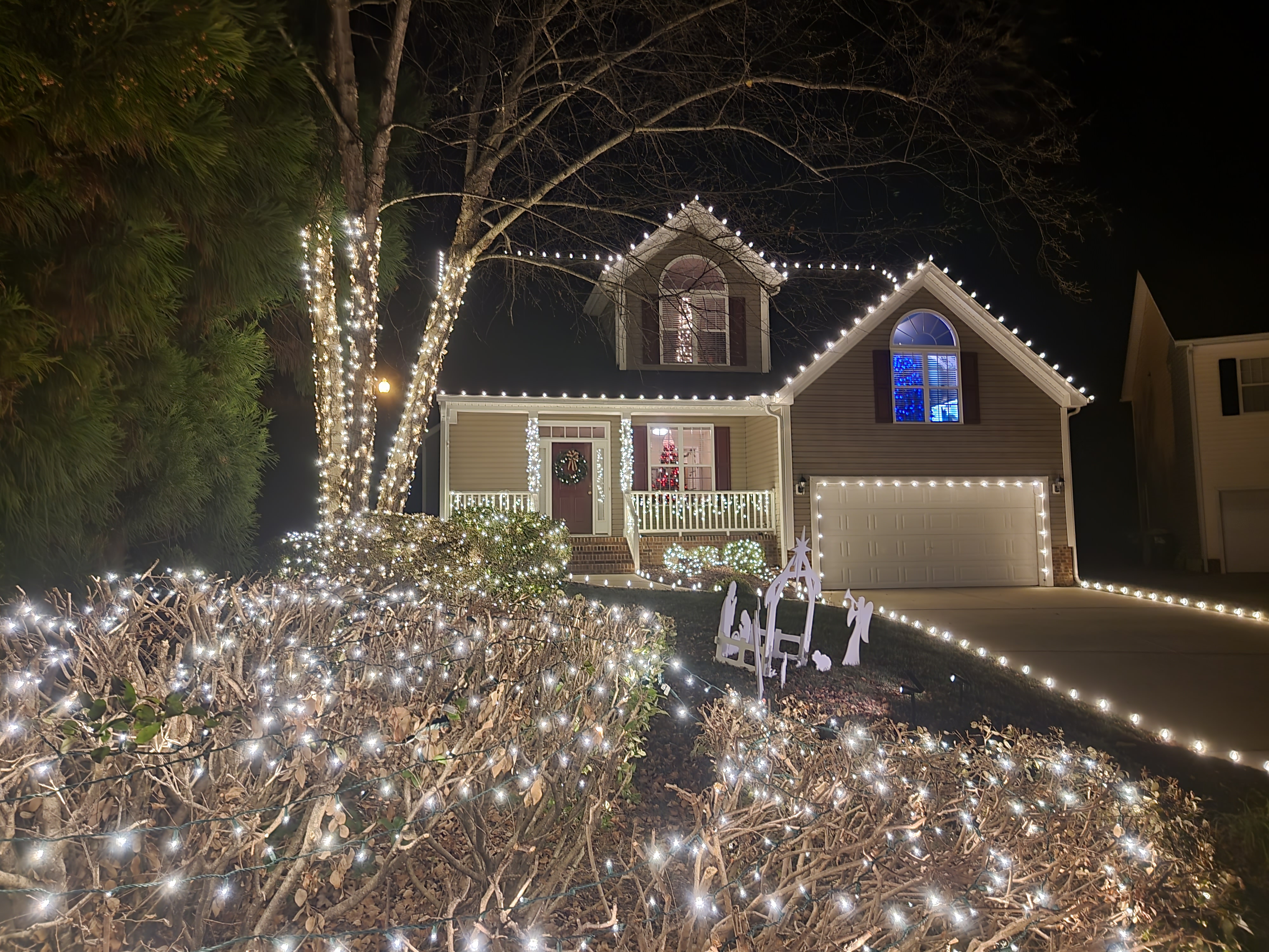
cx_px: 634
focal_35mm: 24
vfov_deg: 56.8
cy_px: 476
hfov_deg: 71.6
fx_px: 880
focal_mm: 6.7
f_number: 1.8
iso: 125
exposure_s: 1/10
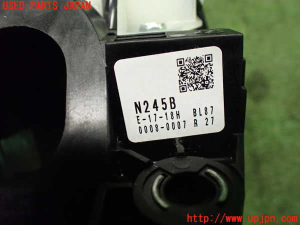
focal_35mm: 30
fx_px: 260
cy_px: 112
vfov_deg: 46.8
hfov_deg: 60.0
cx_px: 150
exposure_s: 1/125
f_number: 2.3
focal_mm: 5.4
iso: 800
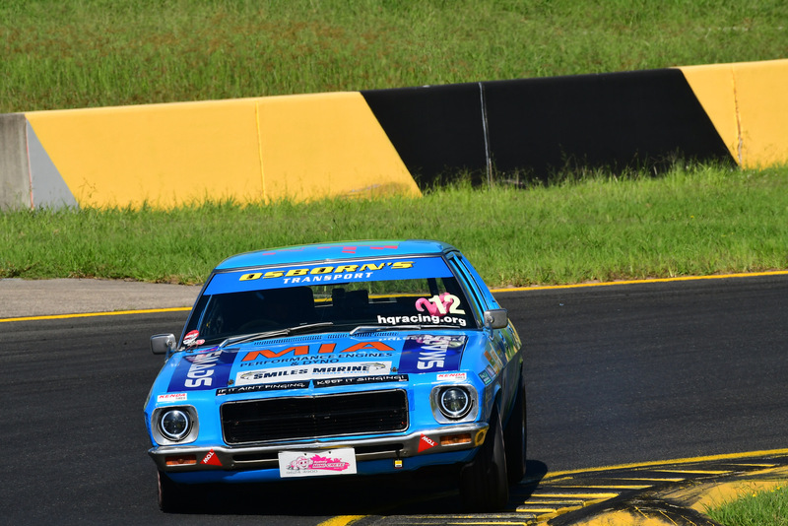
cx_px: 394
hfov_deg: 3.9
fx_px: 11495
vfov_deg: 2.6
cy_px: 263
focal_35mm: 525
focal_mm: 350
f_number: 13
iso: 400
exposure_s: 1/640
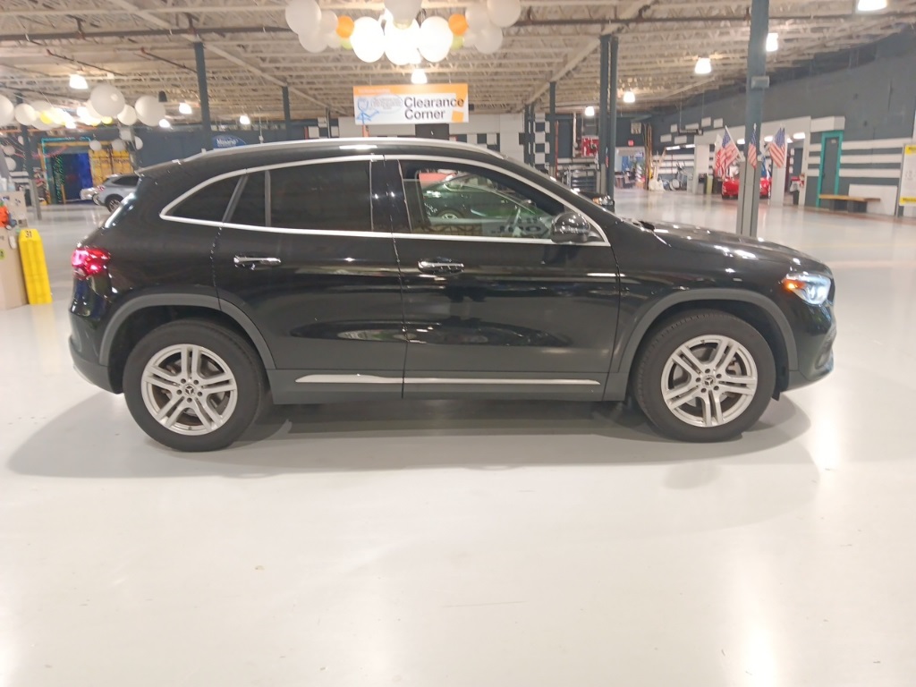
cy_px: 344
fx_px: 688
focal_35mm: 26
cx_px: 458
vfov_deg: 53.1
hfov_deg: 67.3
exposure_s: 1/20
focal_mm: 3.98
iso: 898
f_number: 1.8
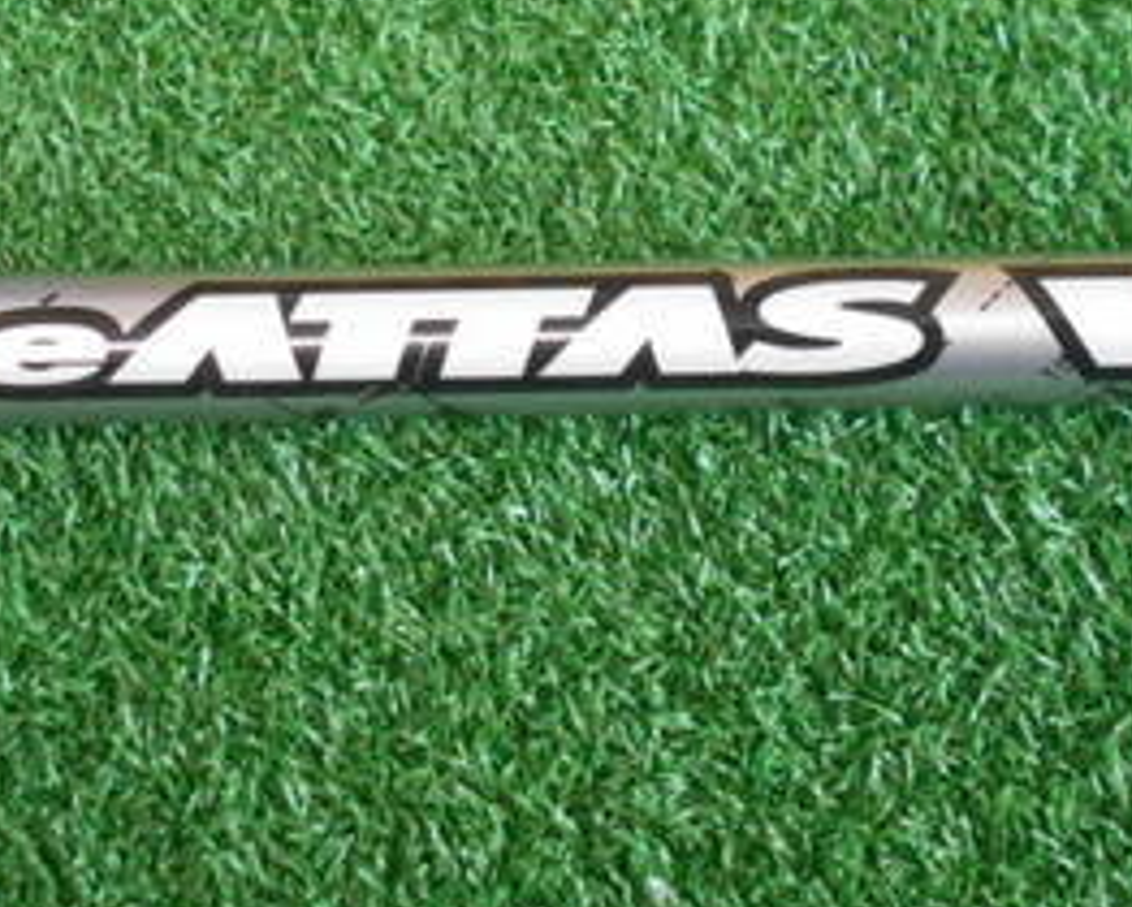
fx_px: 2079
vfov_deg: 24.2
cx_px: 566
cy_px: 173
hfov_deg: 30.5
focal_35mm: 62
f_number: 3.2
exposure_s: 1/30
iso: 320
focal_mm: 4.6
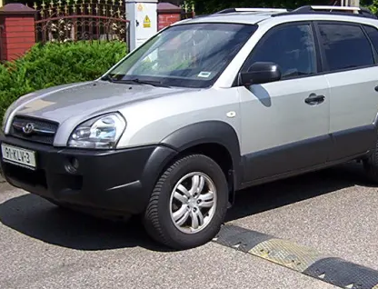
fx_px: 660
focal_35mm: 60
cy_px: 144
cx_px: 232
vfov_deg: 24.7
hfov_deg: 31.9
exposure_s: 1/1376
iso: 100
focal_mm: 5.26
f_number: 3.84
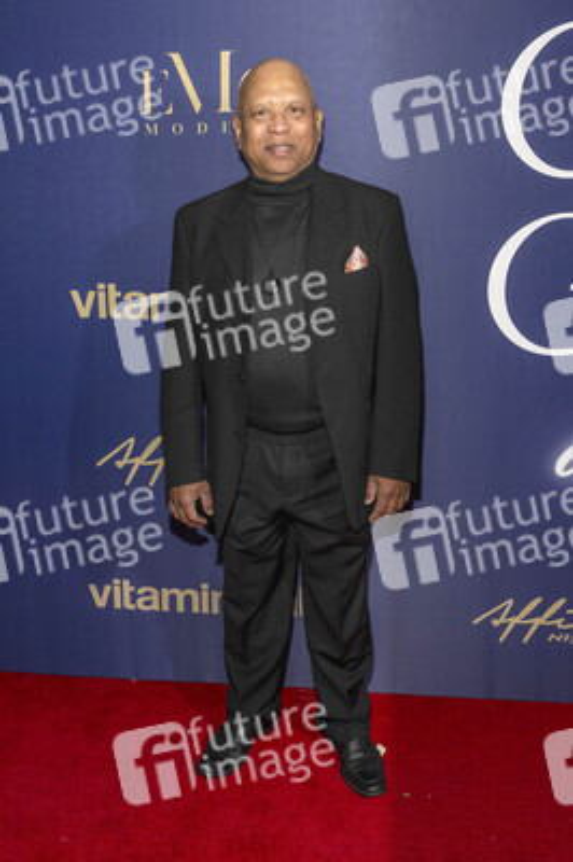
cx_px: 286
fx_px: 729
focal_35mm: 30
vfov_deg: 61.1
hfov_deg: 42.9
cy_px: 431
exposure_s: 1/200
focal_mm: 30.5
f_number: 5.6
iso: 800
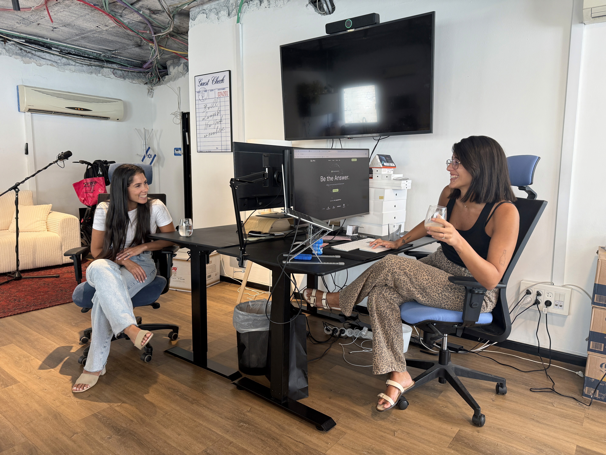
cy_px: 228
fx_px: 420
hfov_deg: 71.6
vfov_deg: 56.8
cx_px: 303
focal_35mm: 24
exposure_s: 1/100
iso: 125
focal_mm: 6.76
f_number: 1.78
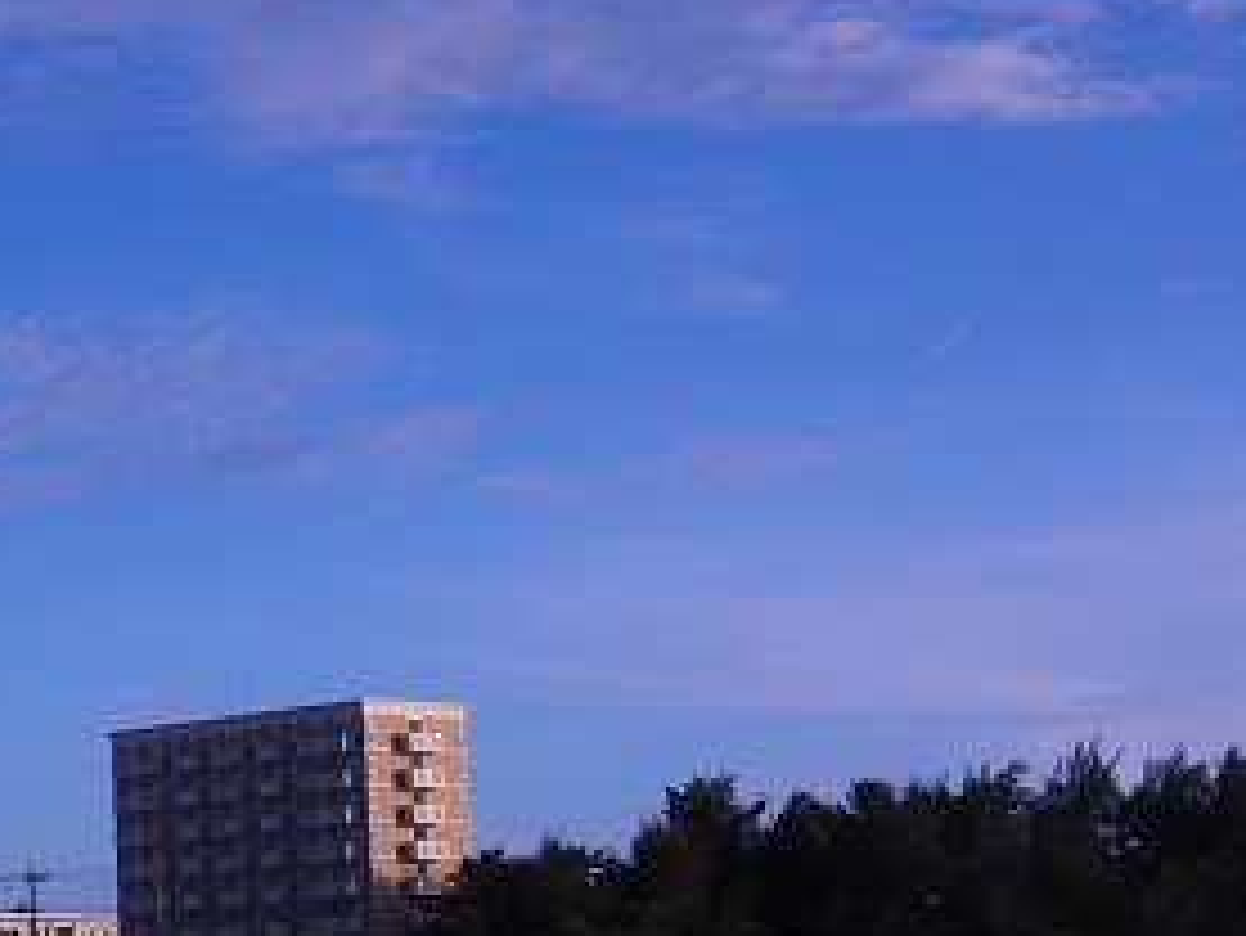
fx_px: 4285
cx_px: -45
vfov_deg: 12.4
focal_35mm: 119
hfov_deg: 16.2
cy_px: 315
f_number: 4
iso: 100
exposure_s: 1/1000
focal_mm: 9.9
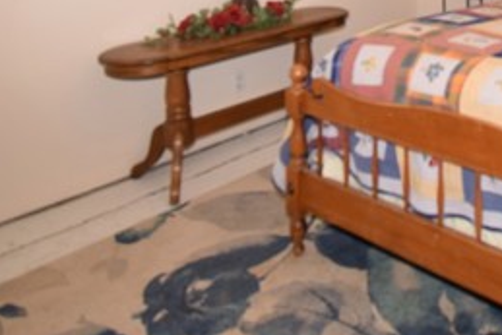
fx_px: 516
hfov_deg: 47.6
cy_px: -40
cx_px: 432
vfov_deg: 31.6
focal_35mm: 37
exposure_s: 1/100
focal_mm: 10
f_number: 5
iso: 800
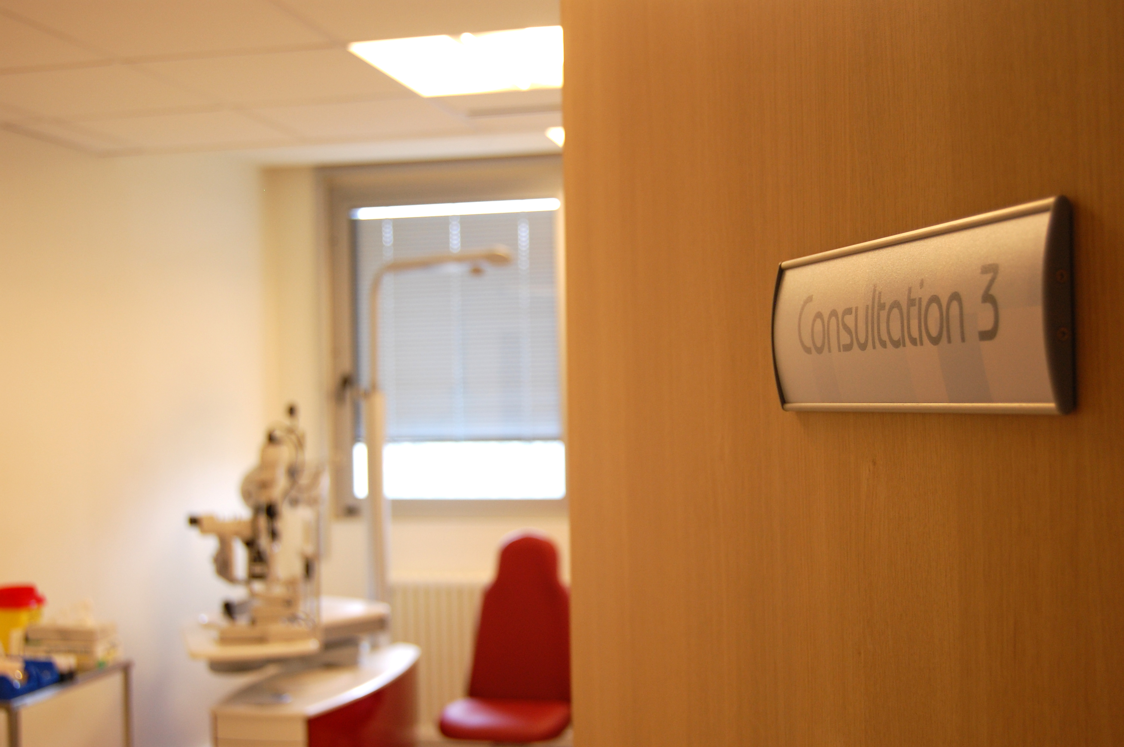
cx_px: 562
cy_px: 374
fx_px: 1404
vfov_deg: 29.8
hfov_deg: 43.6
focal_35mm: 45
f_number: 4.2
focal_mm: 30
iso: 400
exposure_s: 1/40
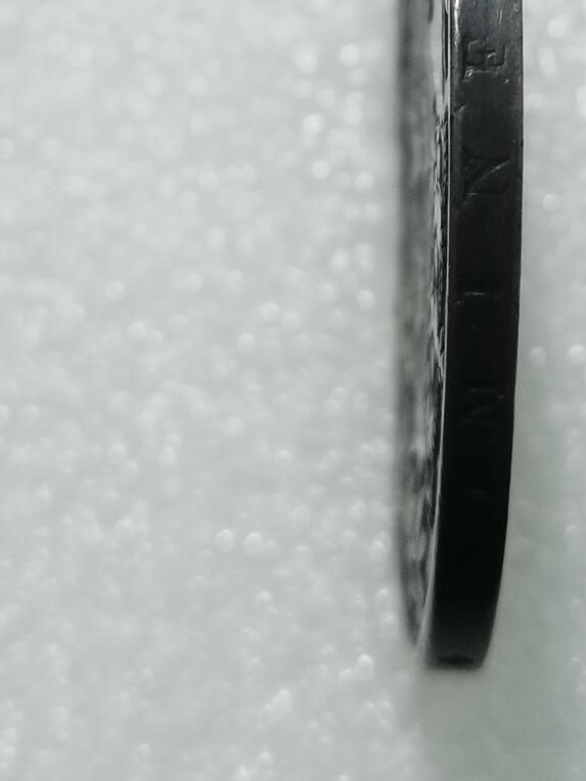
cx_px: 403
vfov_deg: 14.6
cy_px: -82
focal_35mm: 132
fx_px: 2979
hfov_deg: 11.2
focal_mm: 6.67
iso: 80
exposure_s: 1/100
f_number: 1.9
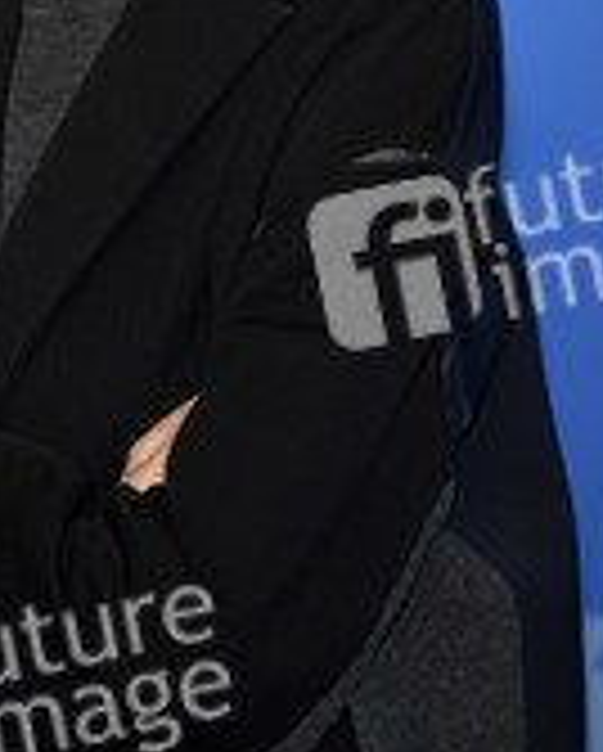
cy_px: 18
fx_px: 9508
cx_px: 130
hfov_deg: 3.6
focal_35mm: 427
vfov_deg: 4.5
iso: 800
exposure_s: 1/320
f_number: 3.5
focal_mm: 190
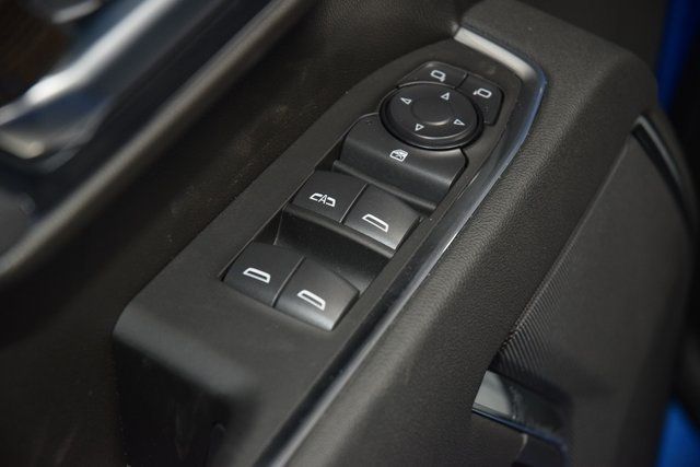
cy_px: 234
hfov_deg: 19.5
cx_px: 350
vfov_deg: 13.0
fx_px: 2042
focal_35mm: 105
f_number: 4.5
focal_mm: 70
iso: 1250
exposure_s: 1/60
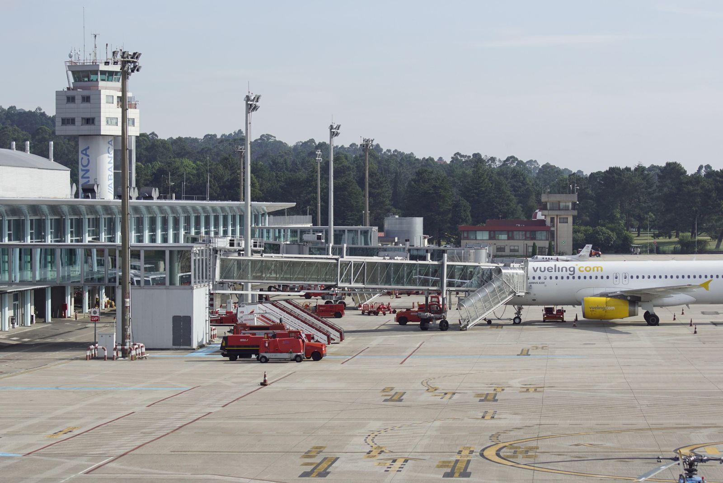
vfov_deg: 12.2
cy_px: 242
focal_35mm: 112
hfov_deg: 18.2
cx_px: 362
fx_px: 2261
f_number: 7.1
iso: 100
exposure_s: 1/320
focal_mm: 75
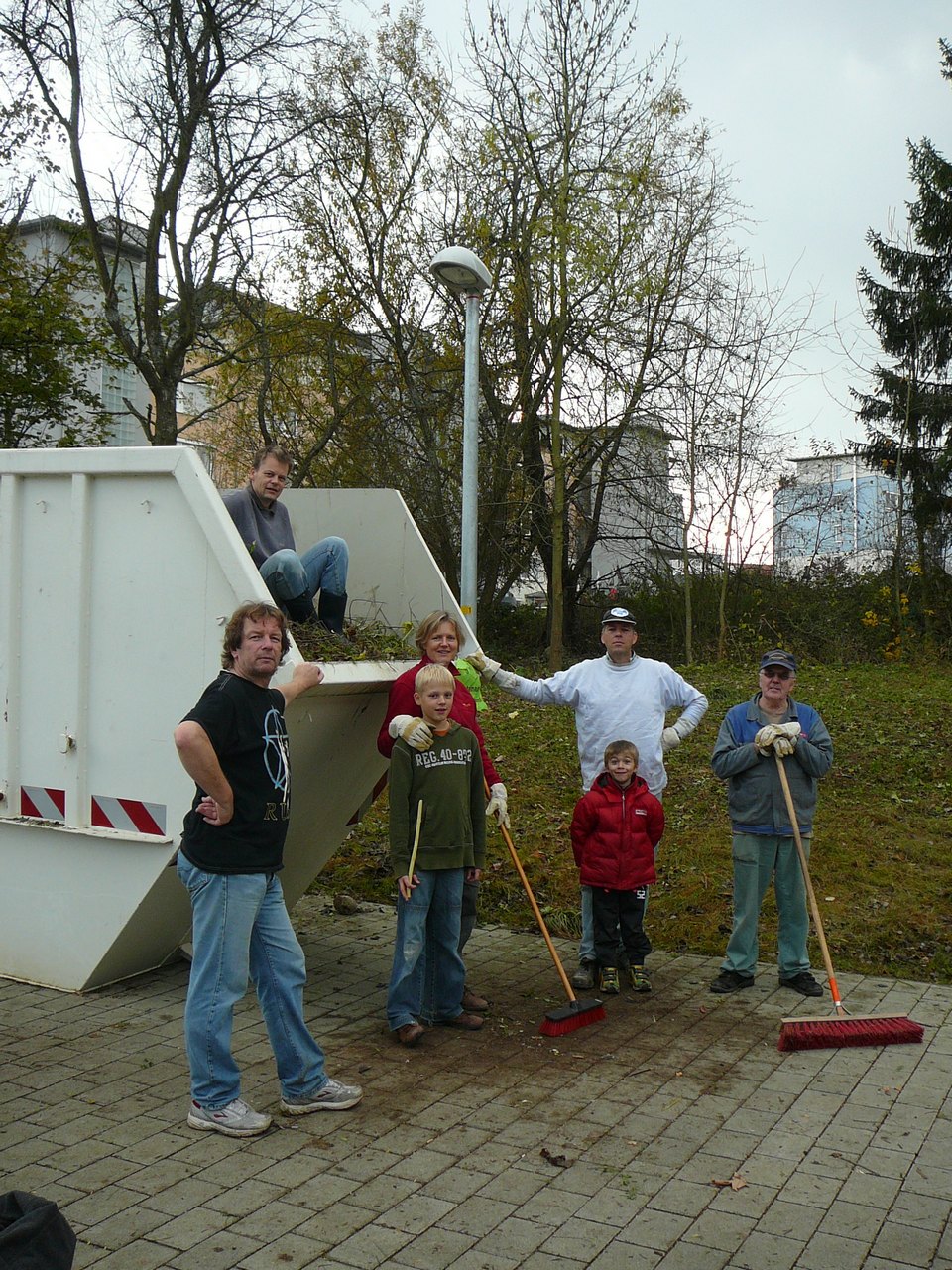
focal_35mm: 35
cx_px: 476
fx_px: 1283
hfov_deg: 40.7
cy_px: 635
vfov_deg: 52.6
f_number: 2.8
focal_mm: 5.2
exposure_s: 1/160
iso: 80
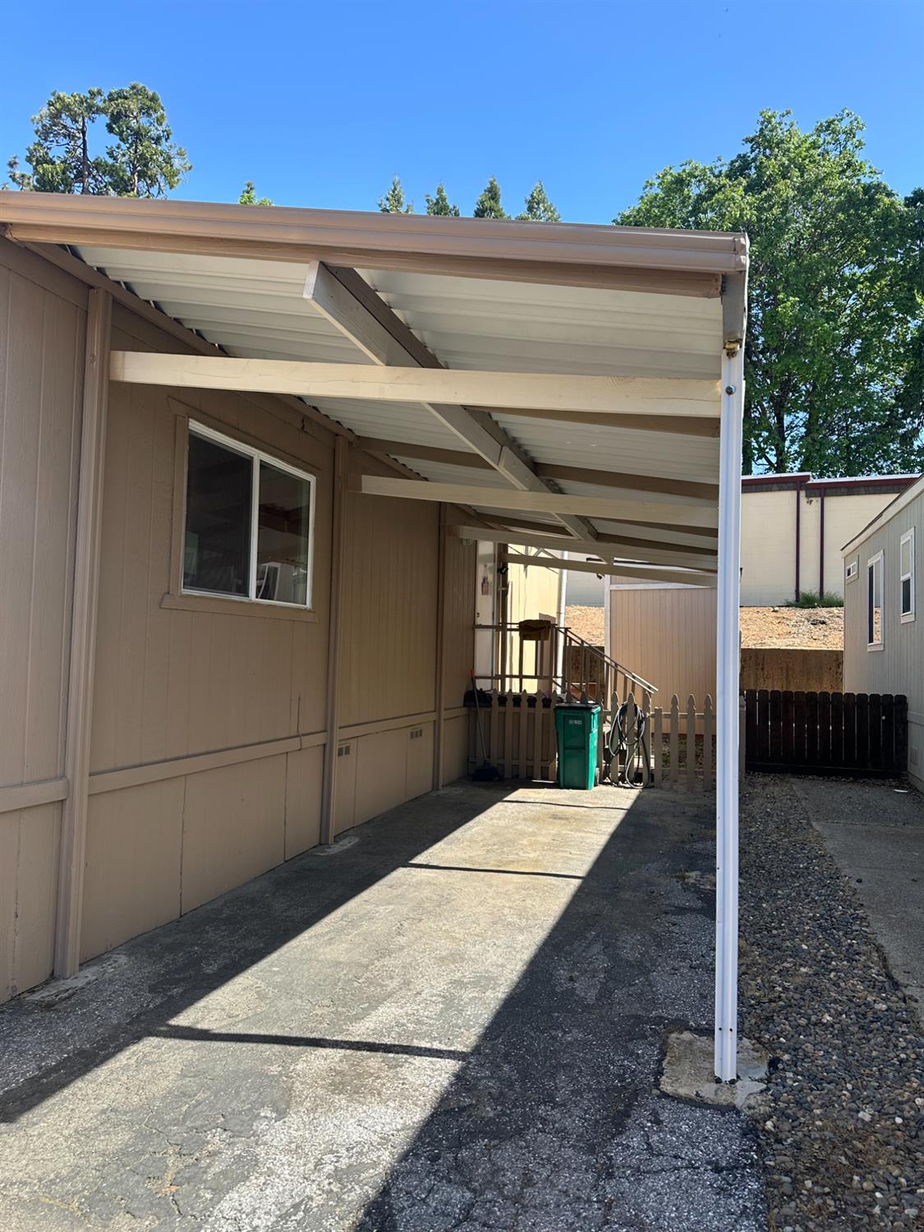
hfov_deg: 56.8
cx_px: 462
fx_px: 854
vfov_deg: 71.6
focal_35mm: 24
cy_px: 616
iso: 80
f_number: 1.78
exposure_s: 1/1393
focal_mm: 6.86
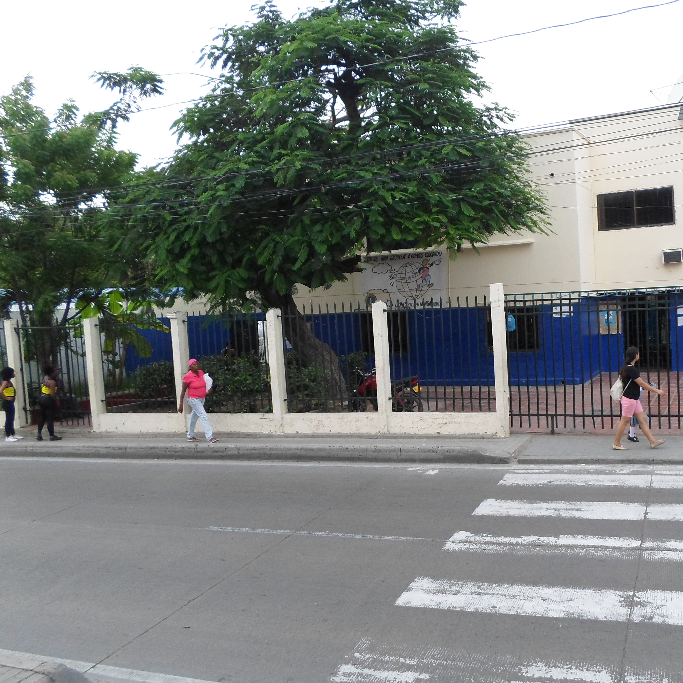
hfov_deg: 52.9
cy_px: 343
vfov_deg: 54.0
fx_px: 670
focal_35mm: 30
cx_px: 458
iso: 80
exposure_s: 1/250
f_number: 2.5
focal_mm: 4.5
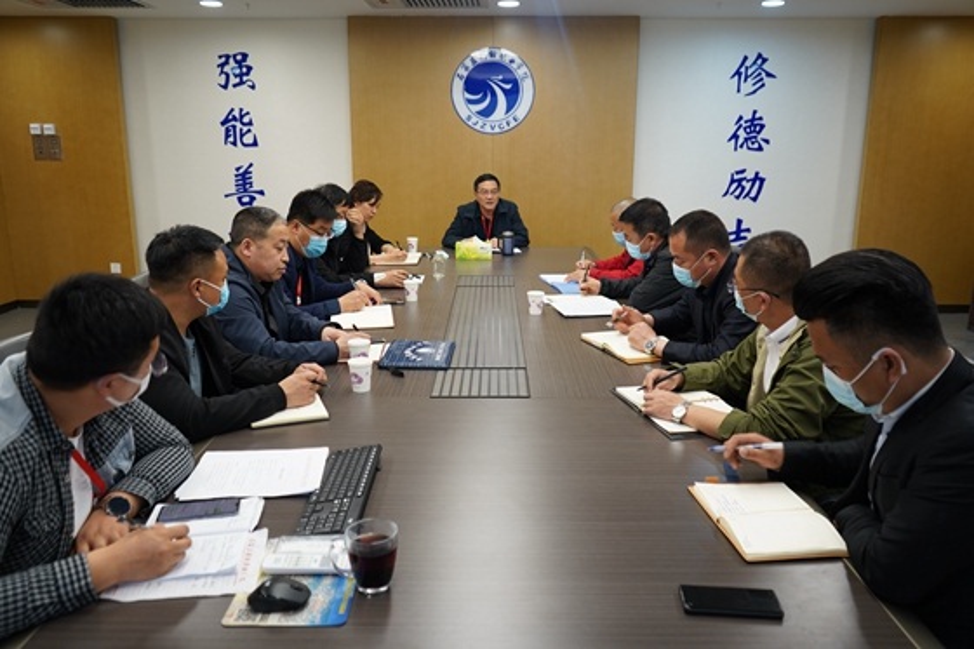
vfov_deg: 46.4
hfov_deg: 65.5
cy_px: 324
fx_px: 757
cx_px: 487
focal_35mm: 28
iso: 160
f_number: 3.5
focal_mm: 28
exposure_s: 1/30
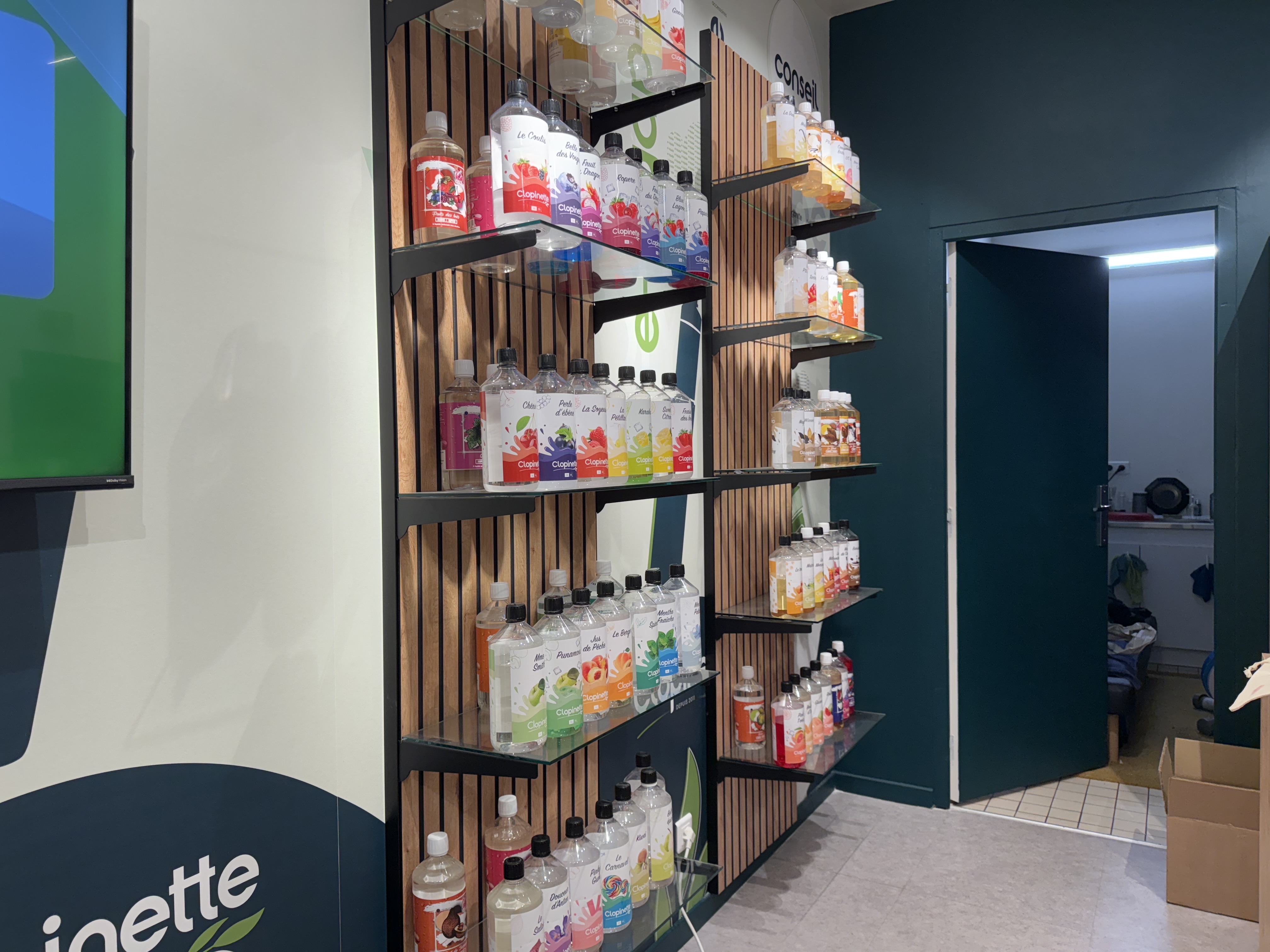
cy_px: 476
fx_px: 881
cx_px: 635
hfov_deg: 71.6
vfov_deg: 56.8
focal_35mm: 24
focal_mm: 6.76
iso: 64
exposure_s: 1/243
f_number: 1.78
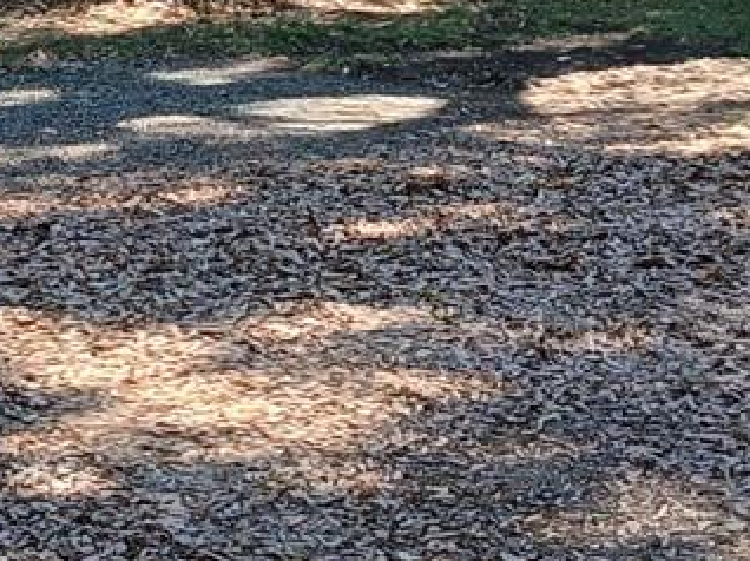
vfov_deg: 10.9
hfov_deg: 15.0
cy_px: -255
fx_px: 2836
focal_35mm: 131
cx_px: 156
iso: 20
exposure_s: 1/133
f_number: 1.8
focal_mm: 3.98
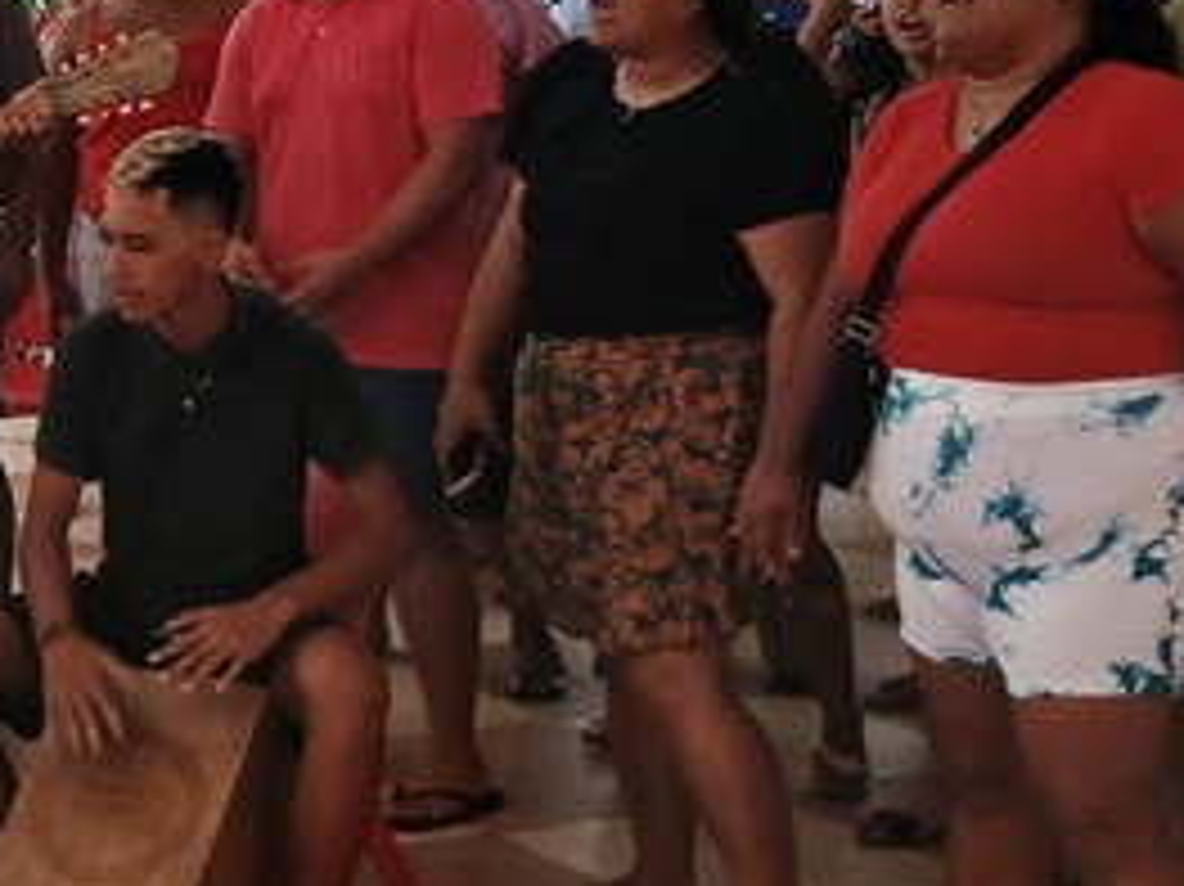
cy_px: 27
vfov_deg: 18.2
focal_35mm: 79
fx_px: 2701
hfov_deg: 22.8
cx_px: -216
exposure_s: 1/60
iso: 160
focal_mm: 3.98
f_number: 1.8
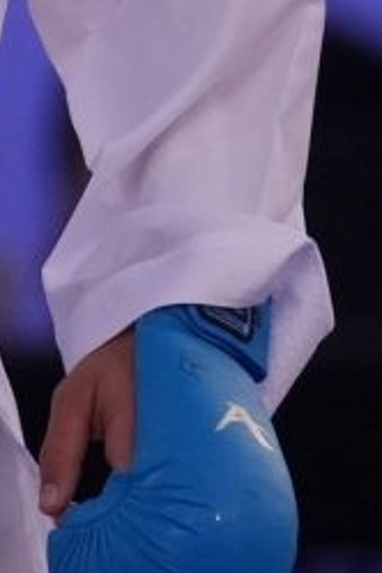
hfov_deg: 0.6
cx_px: -824
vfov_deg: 0.9
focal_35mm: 2171
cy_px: -511
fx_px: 34552
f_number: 2.8
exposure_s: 1/1000
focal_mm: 200
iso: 1250
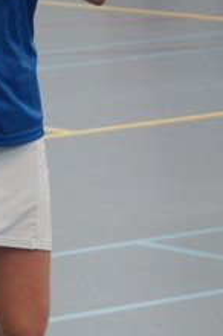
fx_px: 1529
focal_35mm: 164
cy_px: -18
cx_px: 27
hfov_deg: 8.3
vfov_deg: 12.4
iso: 800
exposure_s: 1/200
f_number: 3.2
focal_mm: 50
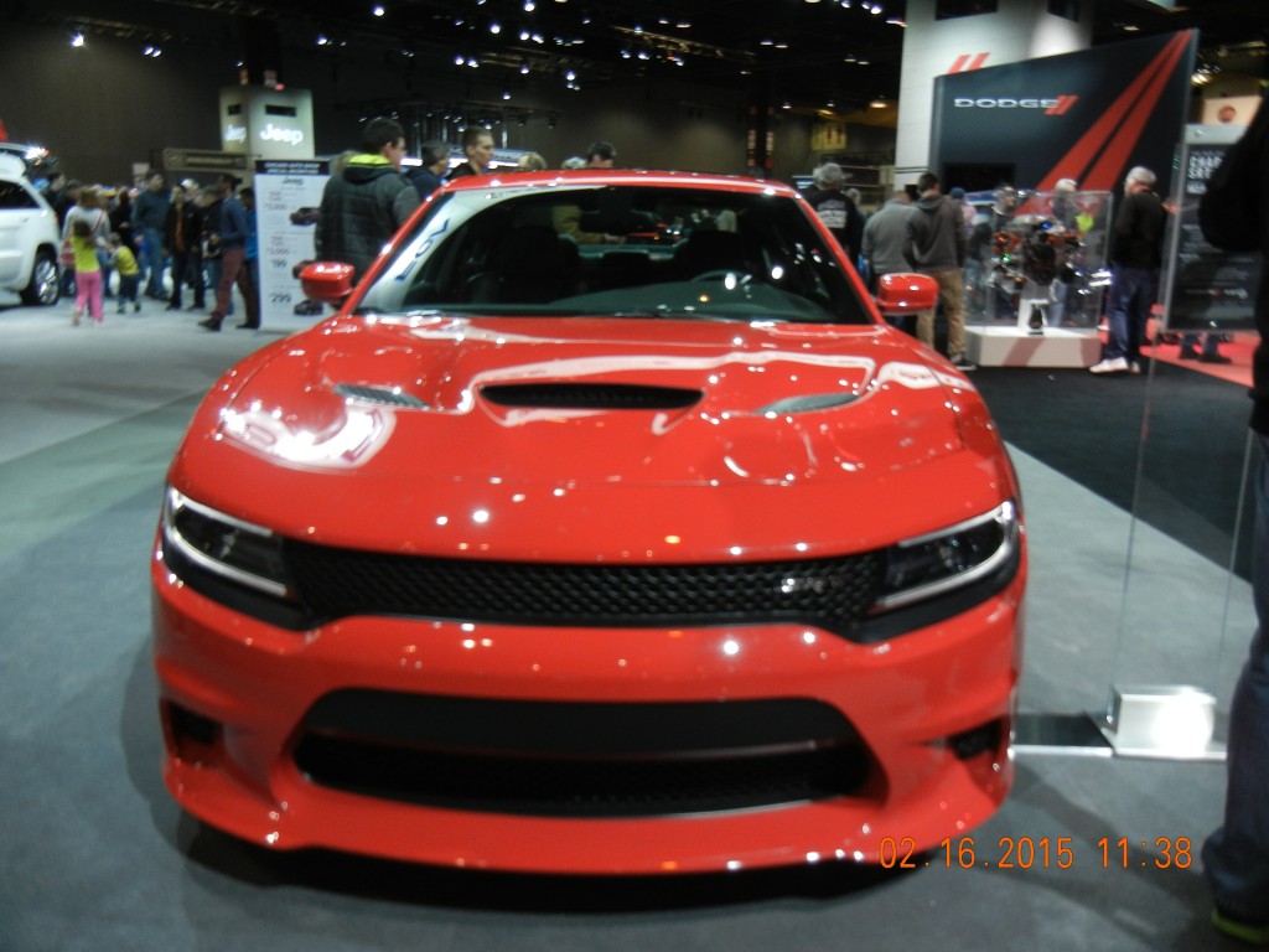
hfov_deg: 60.0
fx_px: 1100
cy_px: 476
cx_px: 634
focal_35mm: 30
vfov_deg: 46.8
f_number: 3.5
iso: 275
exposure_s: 1/56.3
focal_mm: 5.4
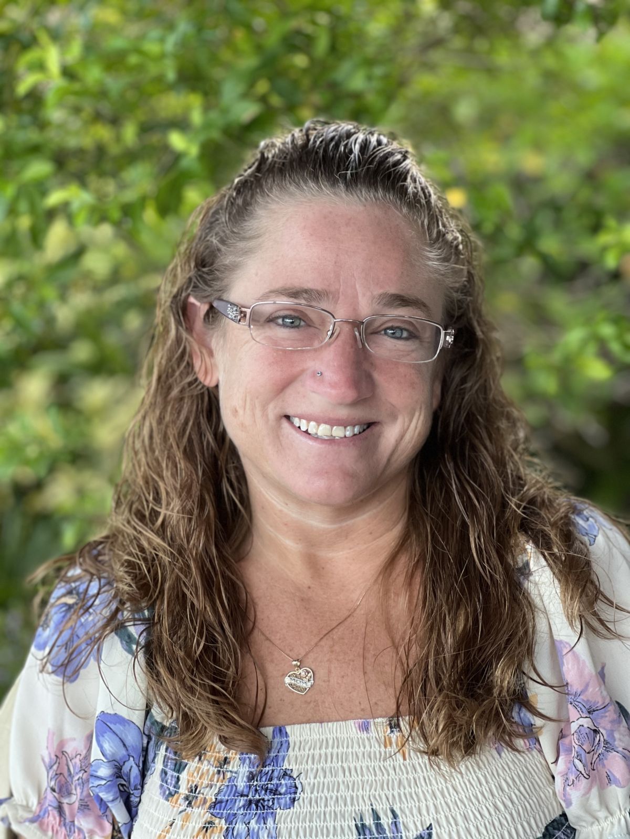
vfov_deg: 25.3
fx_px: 1869
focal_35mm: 77
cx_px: 315
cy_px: 420
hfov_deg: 19.1
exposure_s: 1/121
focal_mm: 9
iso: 160
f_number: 2.8
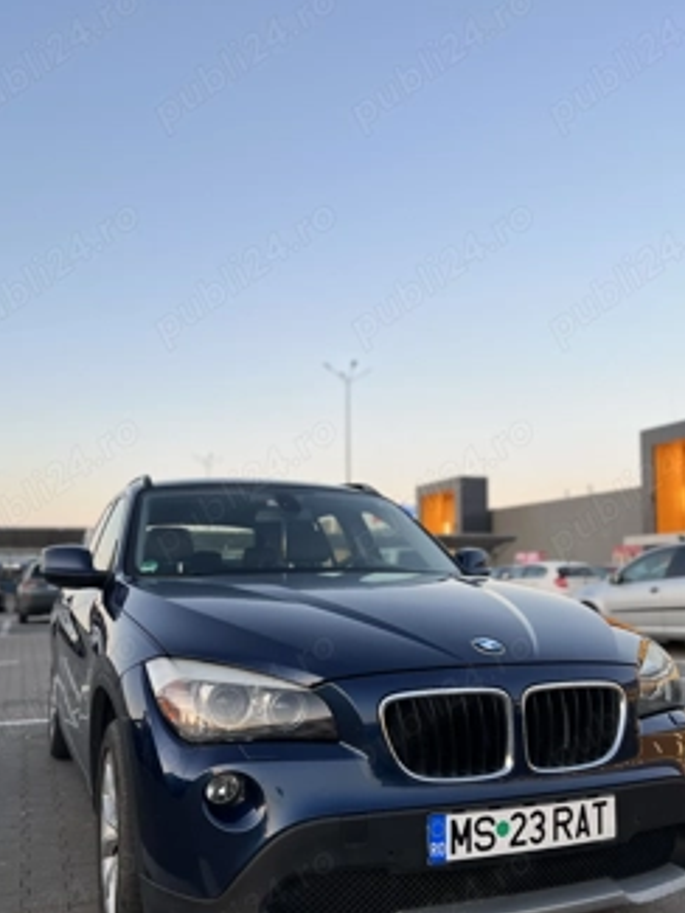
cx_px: 342
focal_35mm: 32
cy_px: 534
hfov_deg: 44.2
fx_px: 844
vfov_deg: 56.5
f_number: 1.5
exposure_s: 1/229
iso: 40
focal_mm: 5.7
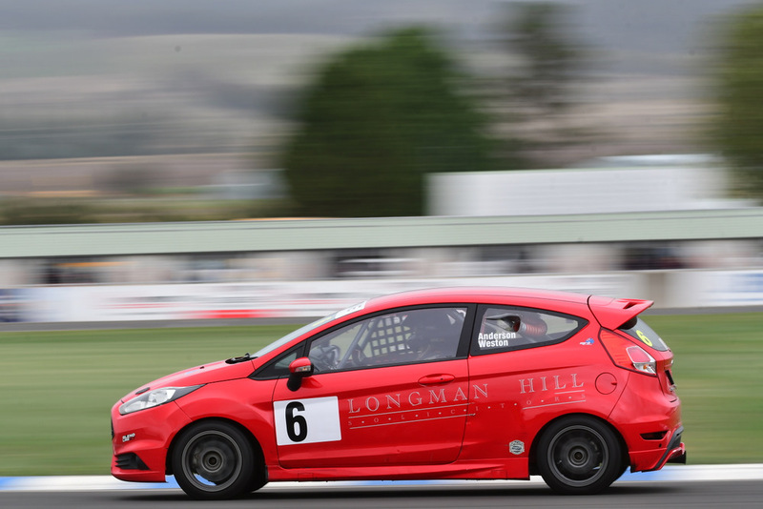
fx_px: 6360
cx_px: 382
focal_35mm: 300
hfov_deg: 6.9
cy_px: 254
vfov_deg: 4.6
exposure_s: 1/80
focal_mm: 200
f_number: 14
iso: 160
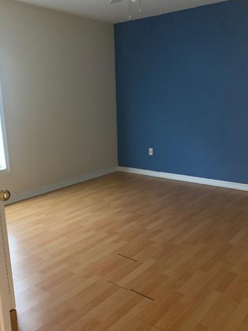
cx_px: 114
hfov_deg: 42.9
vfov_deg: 55.3
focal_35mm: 33
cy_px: 170
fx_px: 315
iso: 640
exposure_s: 1/30
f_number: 1.8
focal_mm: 4.25
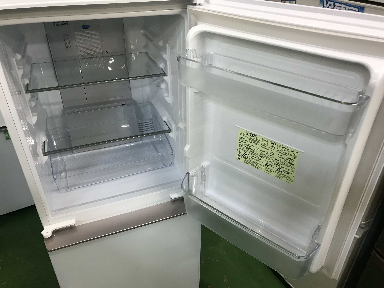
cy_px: 144
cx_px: 192
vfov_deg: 49.7
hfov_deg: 63.4
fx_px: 311
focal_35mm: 28
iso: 40
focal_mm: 3.99
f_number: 1.8
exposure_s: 1/33
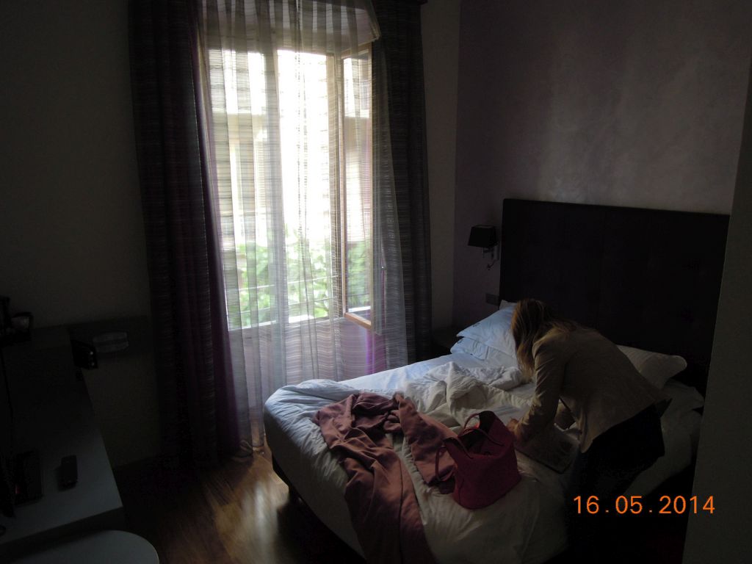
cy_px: 282
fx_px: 521
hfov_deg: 71.6
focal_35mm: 24
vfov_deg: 56.8
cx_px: 376
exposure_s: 1/30
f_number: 2.8
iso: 250
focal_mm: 4.3
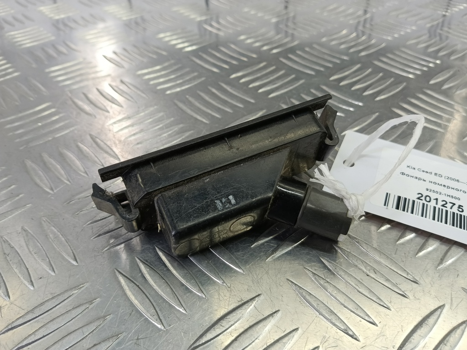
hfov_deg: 73.9
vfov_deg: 58.9
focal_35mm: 23
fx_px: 310
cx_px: 234
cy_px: 175
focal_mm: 4.11
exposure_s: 1/50
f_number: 1.6
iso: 130
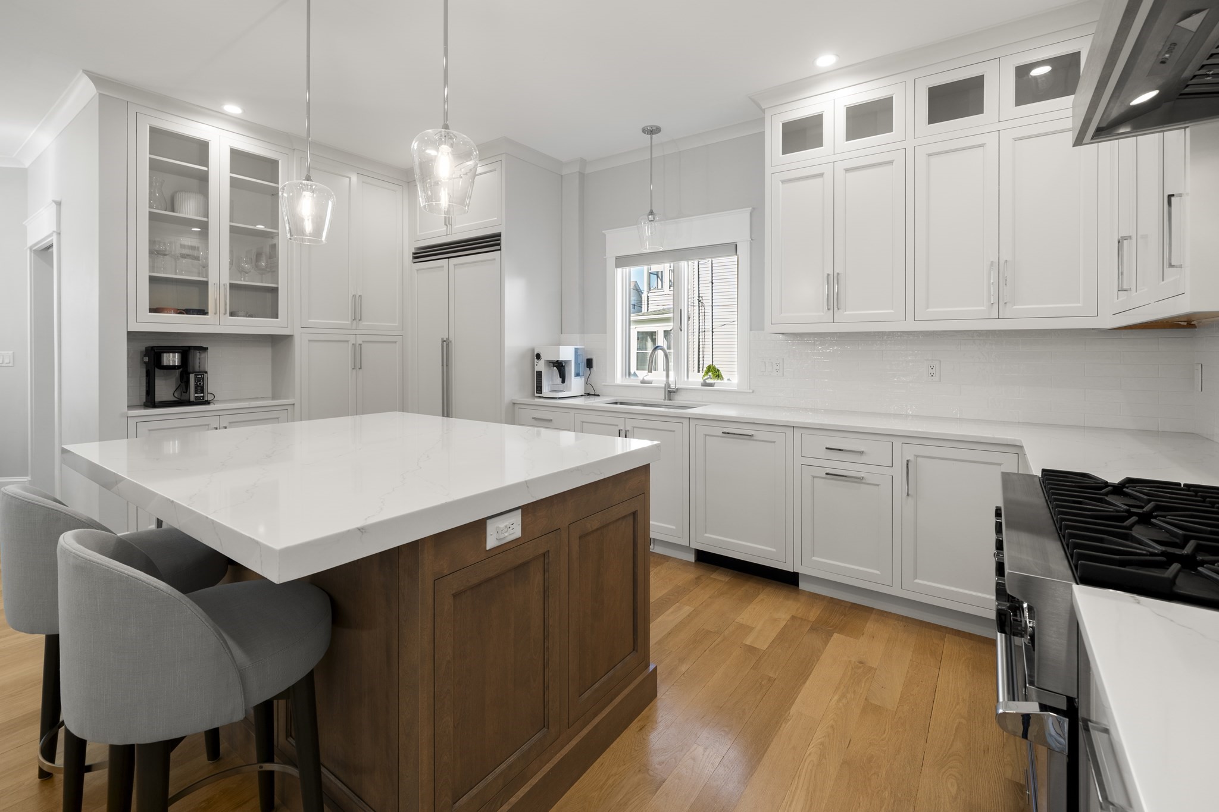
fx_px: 508
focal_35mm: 15
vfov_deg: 77.3
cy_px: 406
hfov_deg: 100.4
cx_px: 610
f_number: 8
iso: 320
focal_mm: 15
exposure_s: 1/10
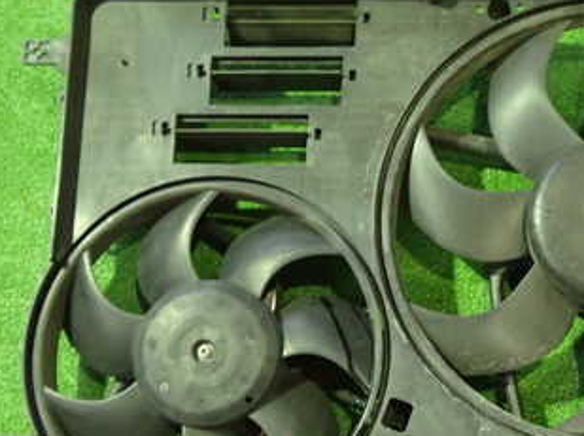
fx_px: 1180
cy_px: 311
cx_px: 465
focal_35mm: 70
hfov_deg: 27.3
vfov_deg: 20.8
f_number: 2.5
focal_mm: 6.37
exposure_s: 1/25
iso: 800
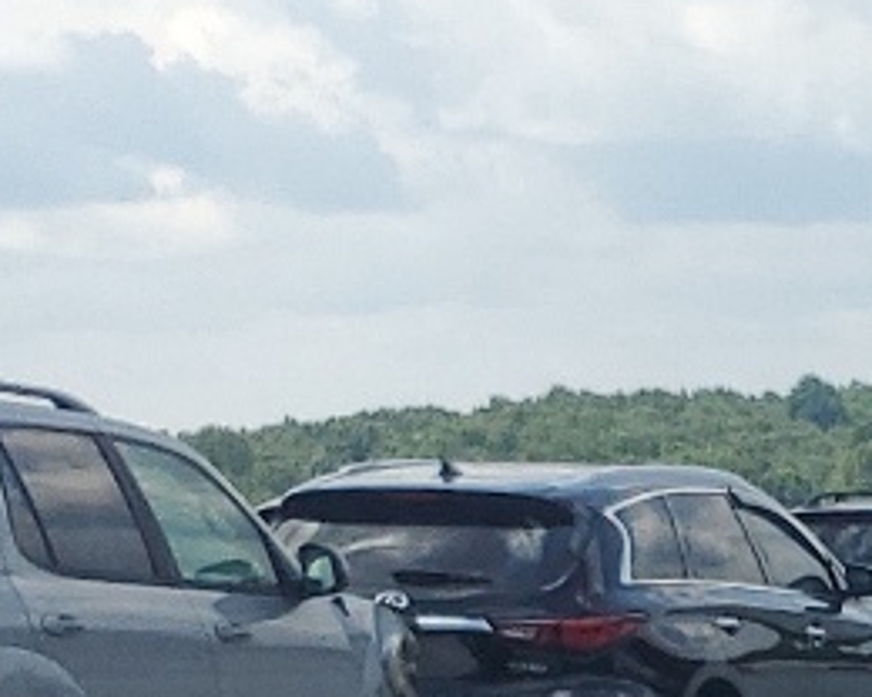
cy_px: 1840
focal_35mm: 156
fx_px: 4026
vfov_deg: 8.7
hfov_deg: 10.4
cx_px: 2207
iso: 50
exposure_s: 1/3333
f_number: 1.5
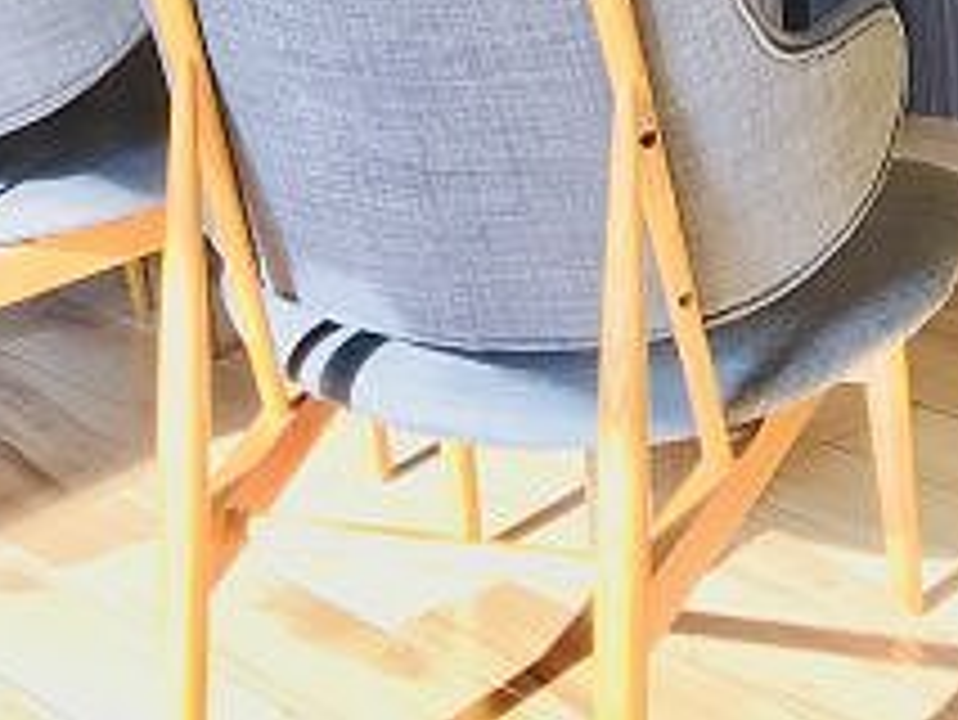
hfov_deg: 18.7
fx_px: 2908
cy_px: -626
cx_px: 454
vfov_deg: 12.7
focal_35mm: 105
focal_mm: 3.99
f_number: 1.8
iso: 20
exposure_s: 1/60
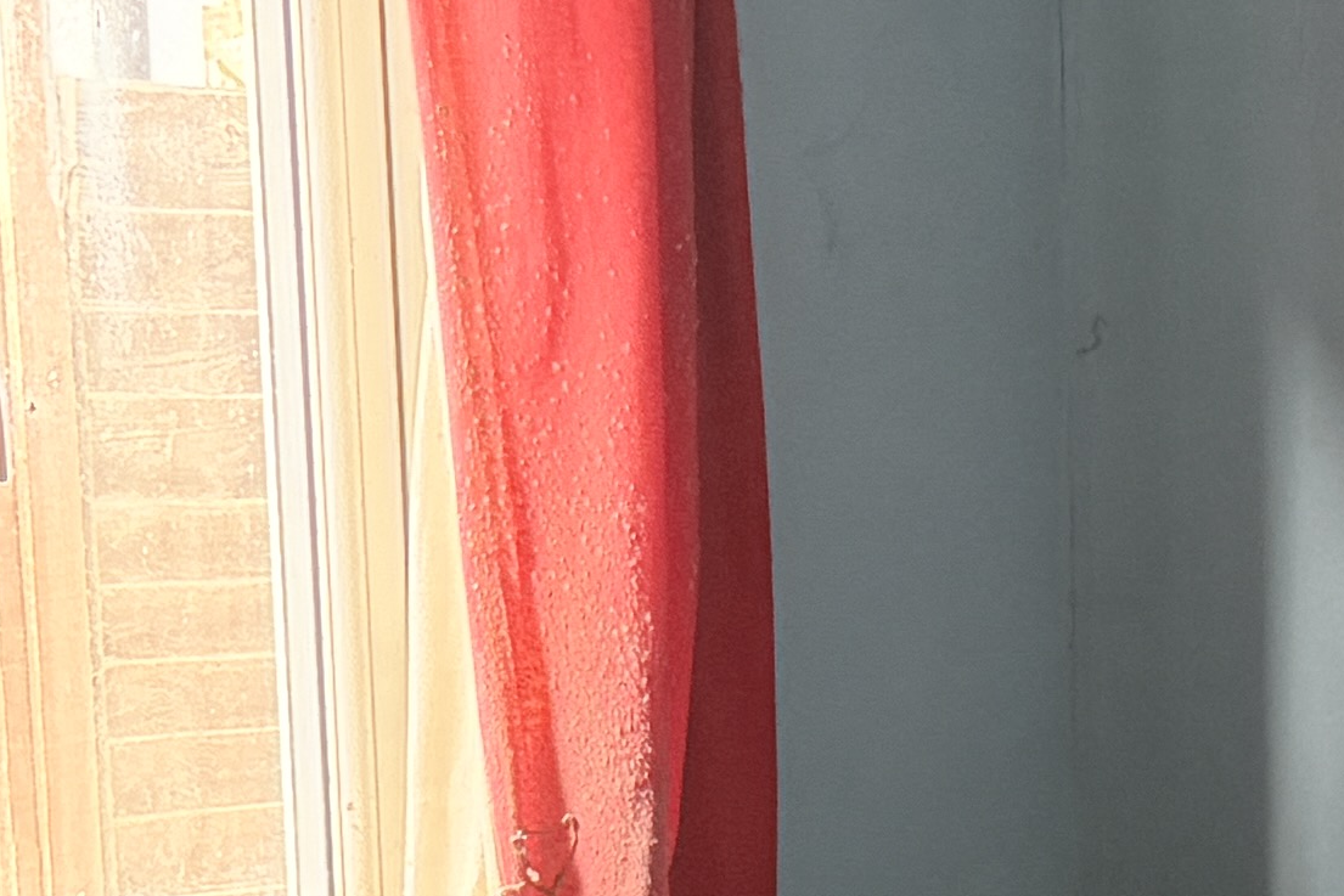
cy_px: 1077
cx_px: 1010
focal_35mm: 129
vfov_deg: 10.5
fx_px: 4816
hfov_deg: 15.8
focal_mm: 6.76
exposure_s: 1/60
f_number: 1.78
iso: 800
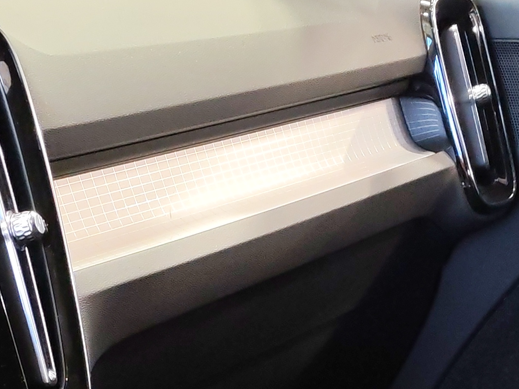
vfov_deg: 13.4
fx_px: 1589
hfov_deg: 18.5
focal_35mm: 106
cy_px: 535
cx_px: 230
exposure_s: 1/50
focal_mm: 6.12
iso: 1250
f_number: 1.9
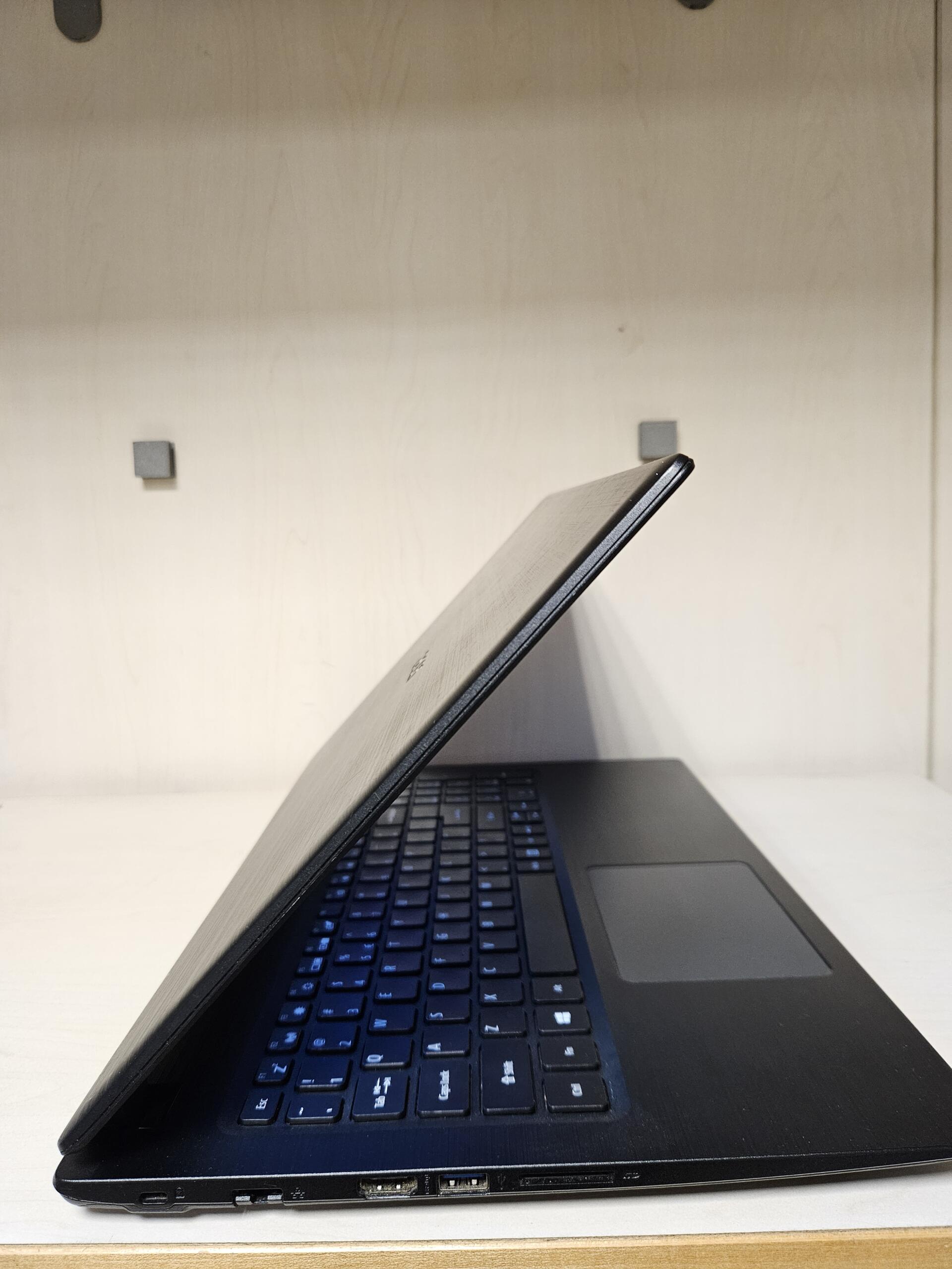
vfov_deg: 73.9
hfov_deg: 58.9
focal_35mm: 23
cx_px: 476
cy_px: 634
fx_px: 843
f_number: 1.8
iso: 400
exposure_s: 1/100
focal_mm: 5.4
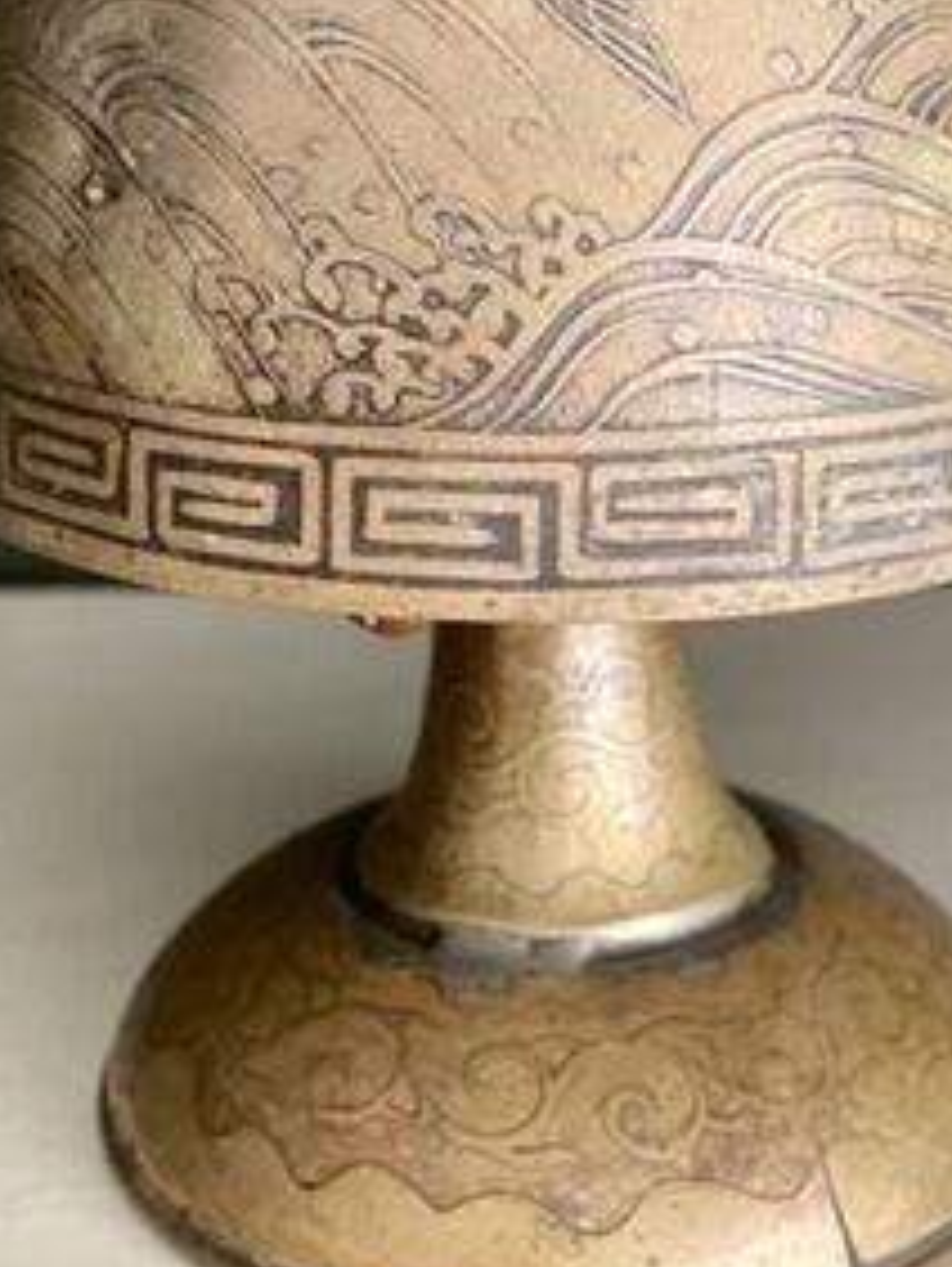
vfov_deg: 32.0
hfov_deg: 24.8
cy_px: 306
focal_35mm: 59
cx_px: 534
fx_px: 2160
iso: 200
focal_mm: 4.2
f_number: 1.6
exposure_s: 1/60
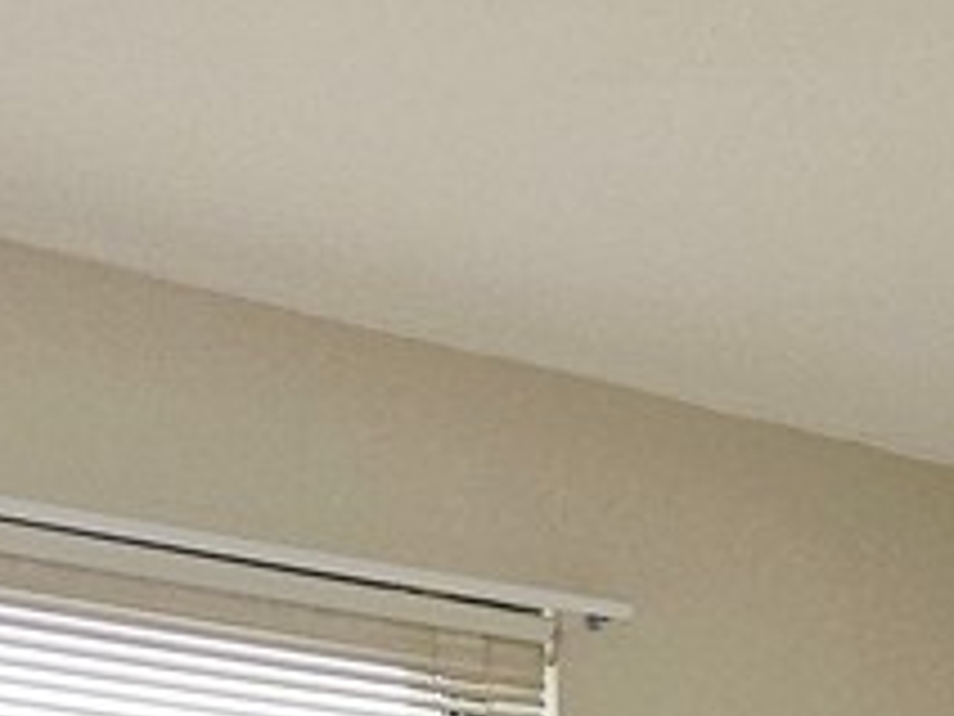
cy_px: 1648
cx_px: 896
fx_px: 3059
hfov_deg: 17.4
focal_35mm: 111
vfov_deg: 11.4
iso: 50
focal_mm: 5.4
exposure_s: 1/60
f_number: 1.8
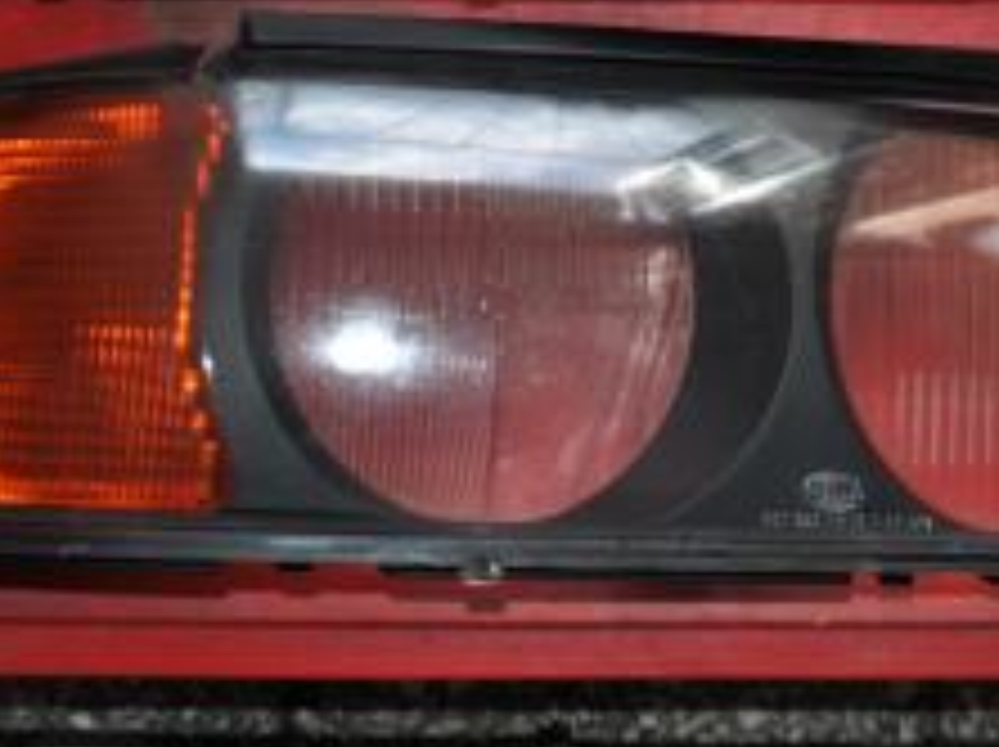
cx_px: 639
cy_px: 22
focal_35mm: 78
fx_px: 2249
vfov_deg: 18.4
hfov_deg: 25.0
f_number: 5.6
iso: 200
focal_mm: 24
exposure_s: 1/200
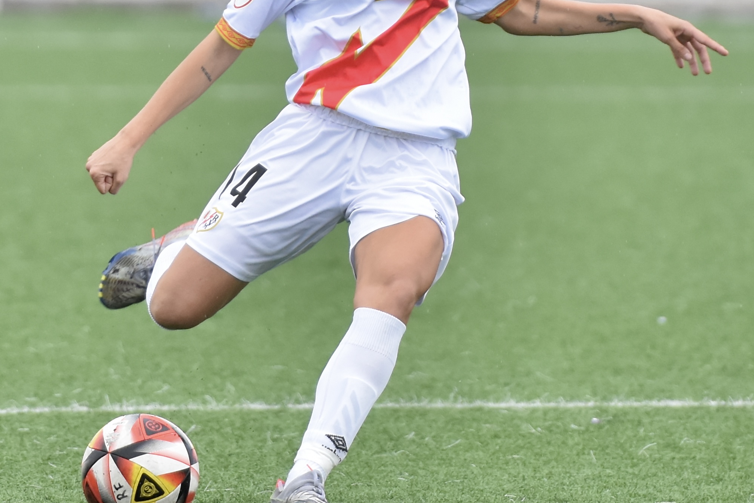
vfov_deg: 2.5
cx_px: 335
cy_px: 149
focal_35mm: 552
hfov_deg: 3.7
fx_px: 11561
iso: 800
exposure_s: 1/1000
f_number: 3.5
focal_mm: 200
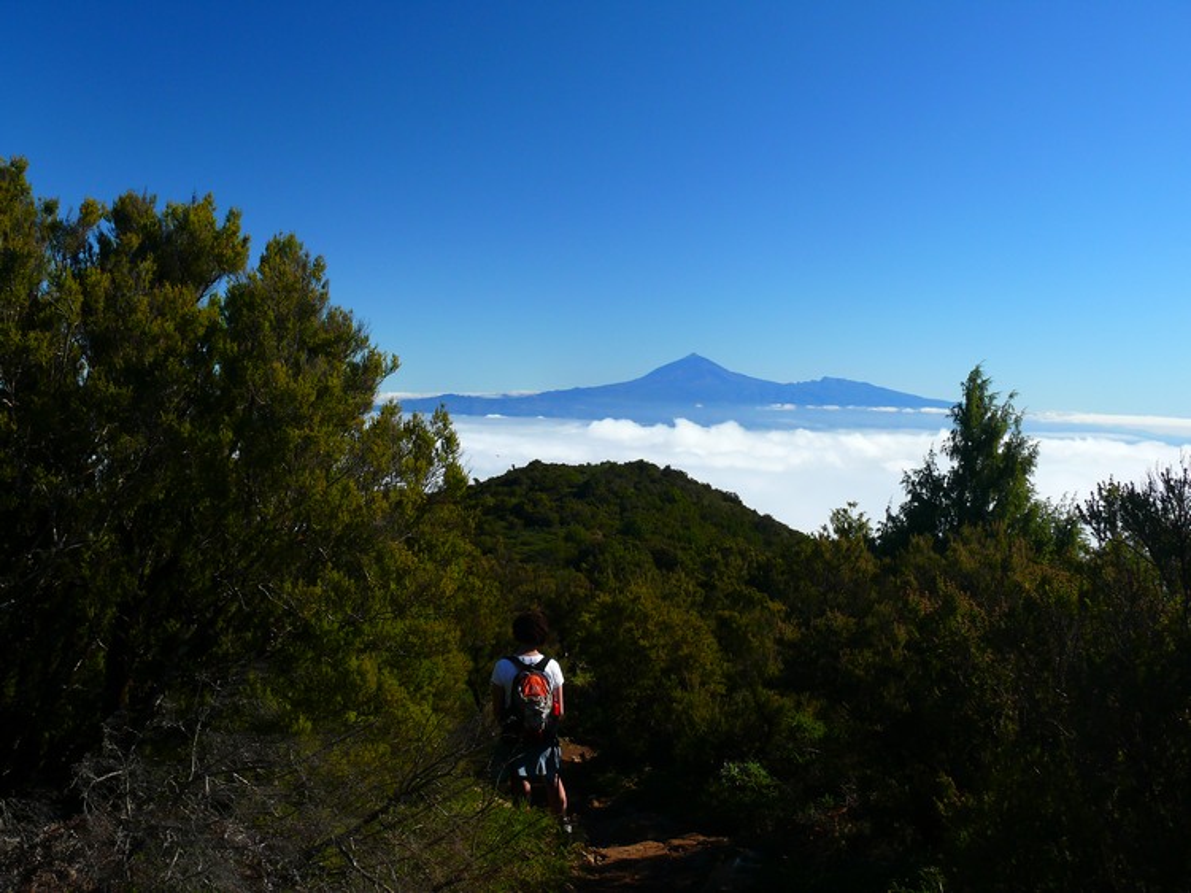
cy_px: 446
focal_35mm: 35
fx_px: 1204
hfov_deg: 52.6
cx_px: 596
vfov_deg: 40.7
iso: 100
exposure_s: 1/200
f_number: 5
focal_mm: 7.4
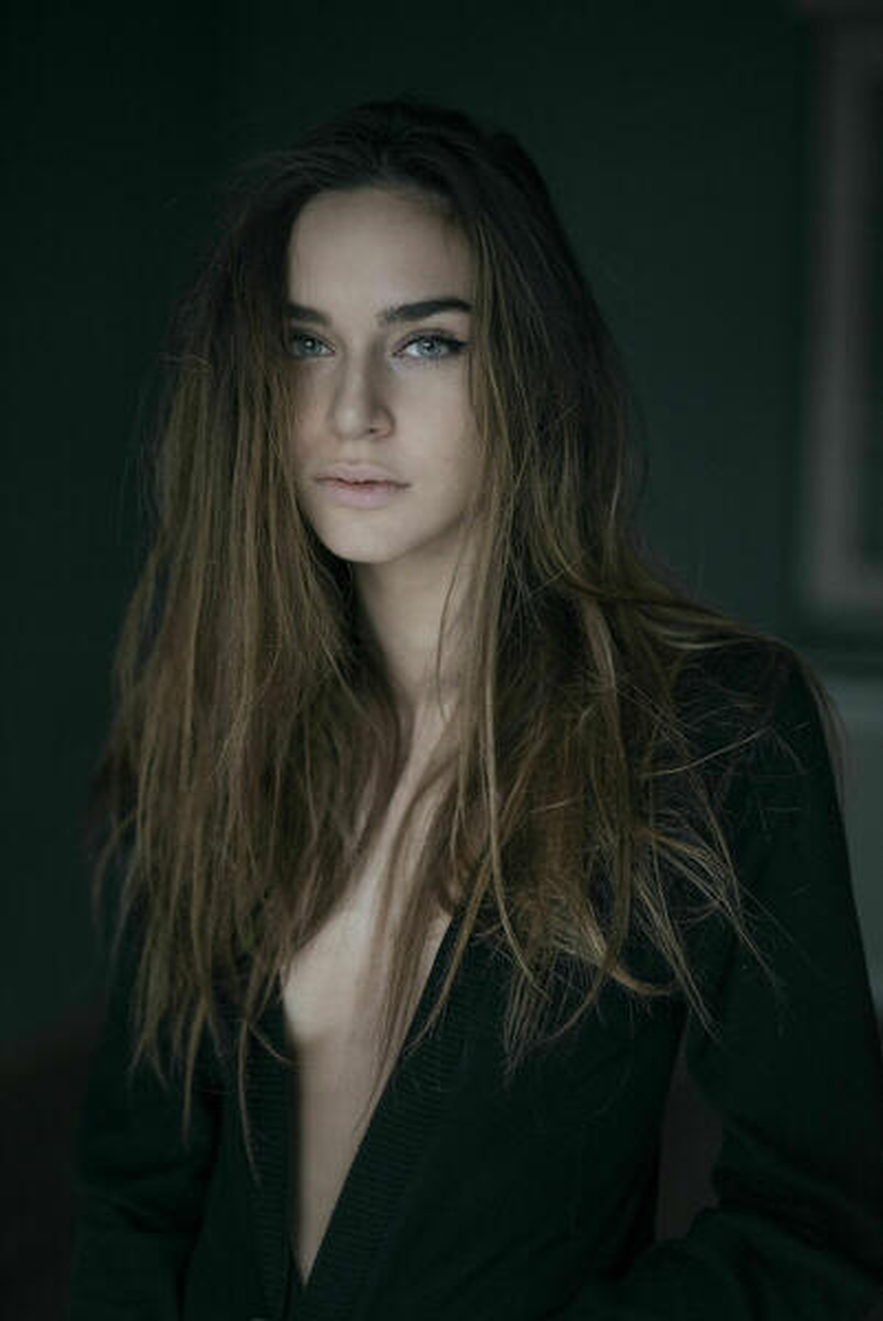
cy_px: 660
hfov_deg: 27.0
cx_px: 442
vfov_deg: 39.6
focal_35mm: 50
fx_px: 1836
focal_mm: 50
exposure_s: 1/250
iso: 800
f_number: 1.4
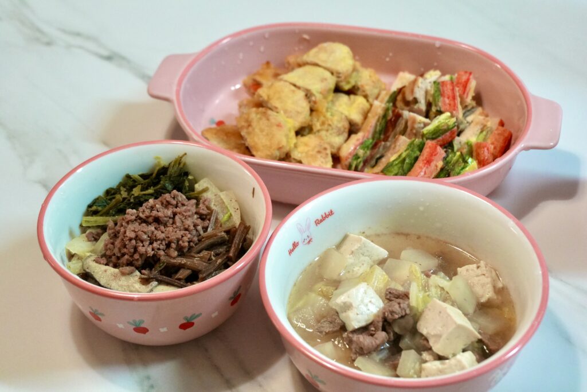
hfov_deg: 29.2
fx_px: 1125
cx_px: 294
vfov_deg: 19.7
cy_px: 196
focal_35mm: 69
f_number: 5.6
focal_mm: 46
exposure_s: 1/160
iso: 3200
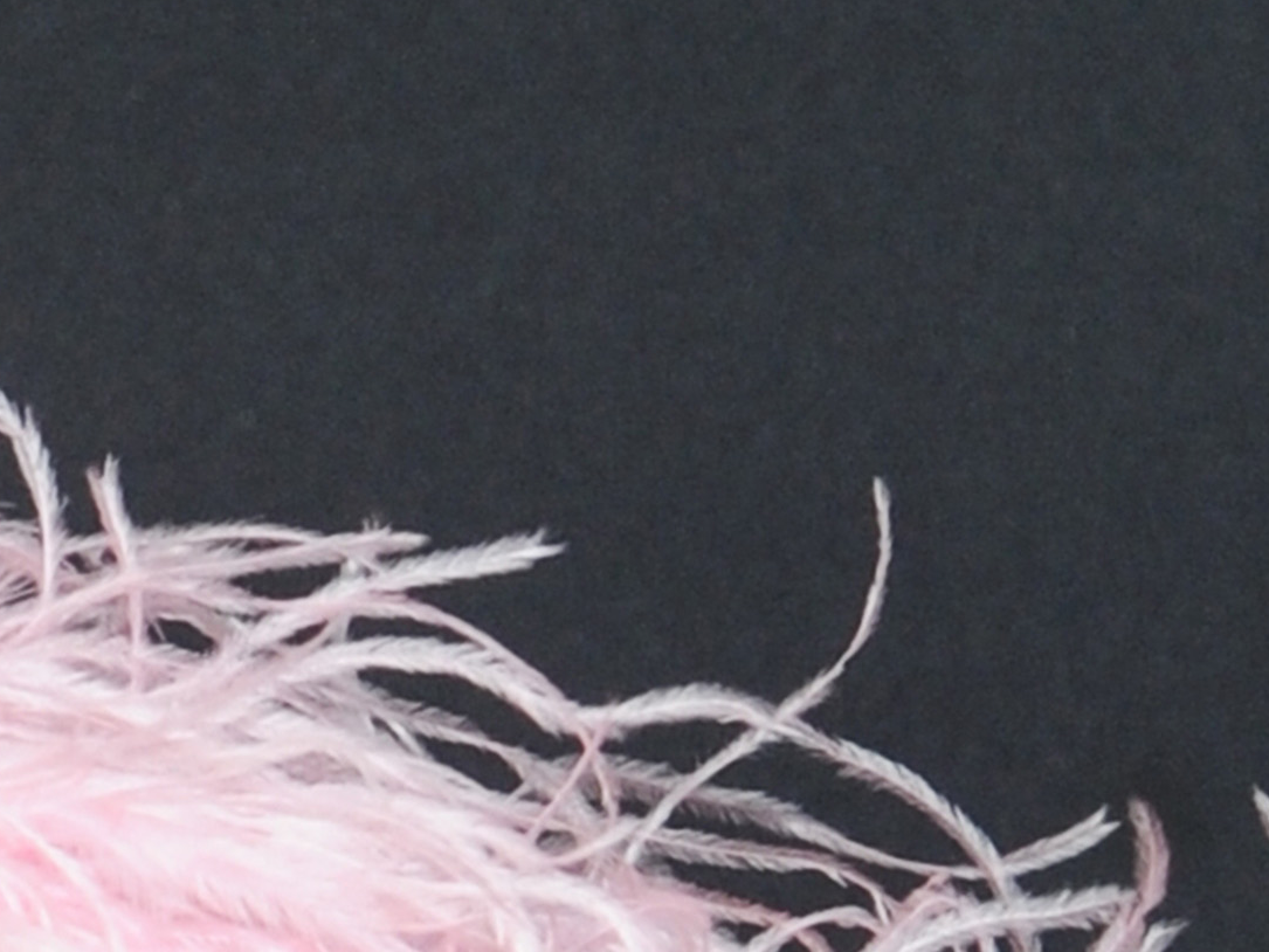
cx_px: -986
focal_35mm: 310
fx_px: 11366
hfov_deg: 6.3
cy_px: 120
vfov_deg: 4.8
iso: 800
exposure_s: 1/160
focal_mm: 70
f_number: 6.3
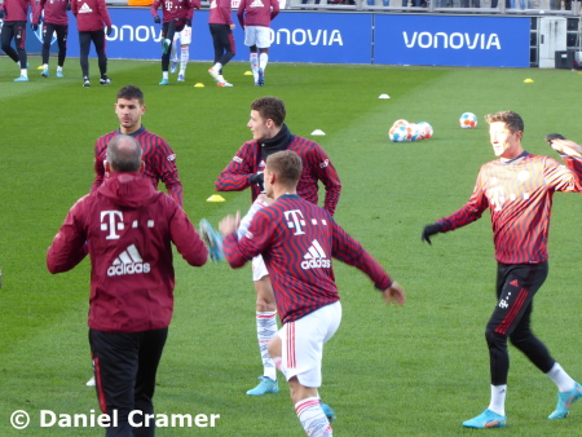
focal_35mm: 265
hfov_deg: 7.5
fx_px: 4458
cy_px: 218
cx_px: 291
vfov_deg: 5.6
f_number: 5.6
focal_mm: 47.5
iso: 250
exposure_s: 1/80
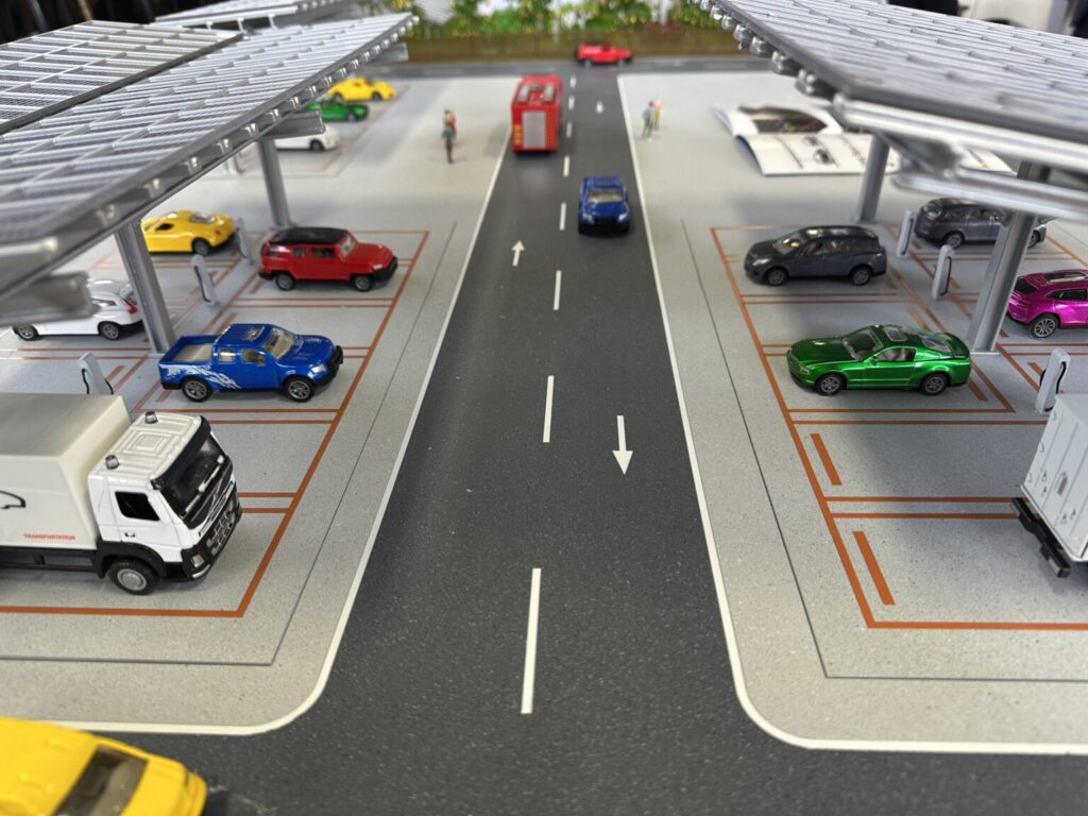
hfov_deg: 71.6
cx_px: 544
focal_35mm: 24
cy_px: 408
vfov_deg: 56.8
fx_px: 754
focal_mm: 6.86
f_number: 1.78
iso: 100
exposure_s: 1/100
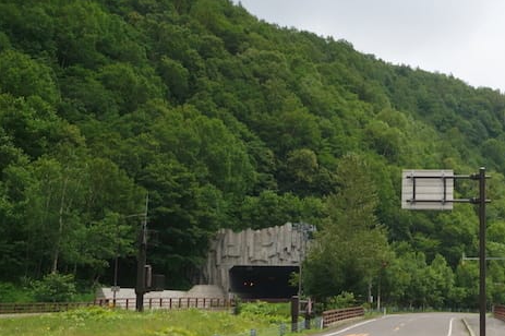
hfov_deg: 30.2
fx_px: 909
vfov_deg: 20.9
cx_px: 417
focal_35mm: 65
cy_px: 166
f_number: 13
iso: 100
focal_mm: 25
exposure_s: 1/125
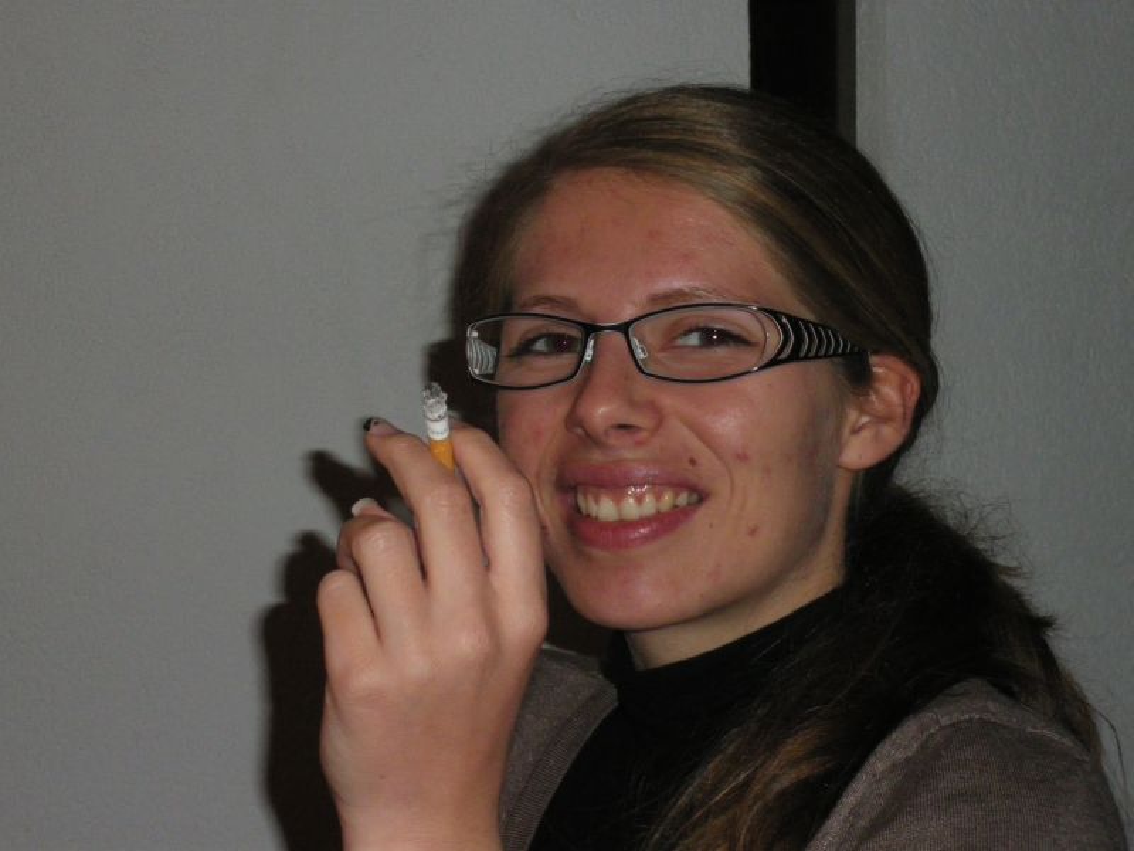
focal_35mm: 80
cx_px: 567
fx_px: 2621
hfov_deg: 24.4
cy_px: 426
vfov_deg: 18.4
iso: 400
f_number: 4.8
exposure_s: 1/80
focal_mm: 14.1
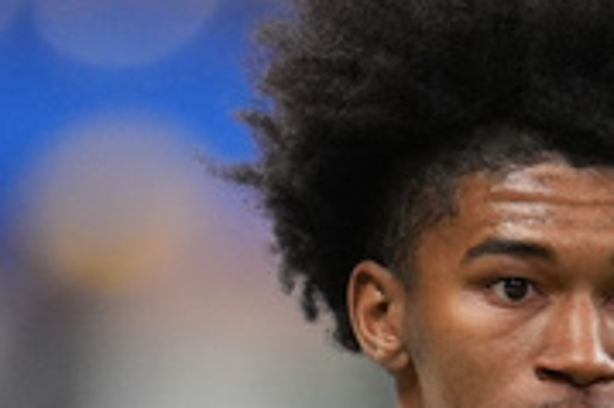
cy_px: 792
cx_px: 460
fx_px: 38935
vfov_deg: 0.6
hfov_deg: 0.9
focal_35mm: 2285
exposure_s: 1/2000
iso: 3200
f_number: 2.8
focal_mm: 400
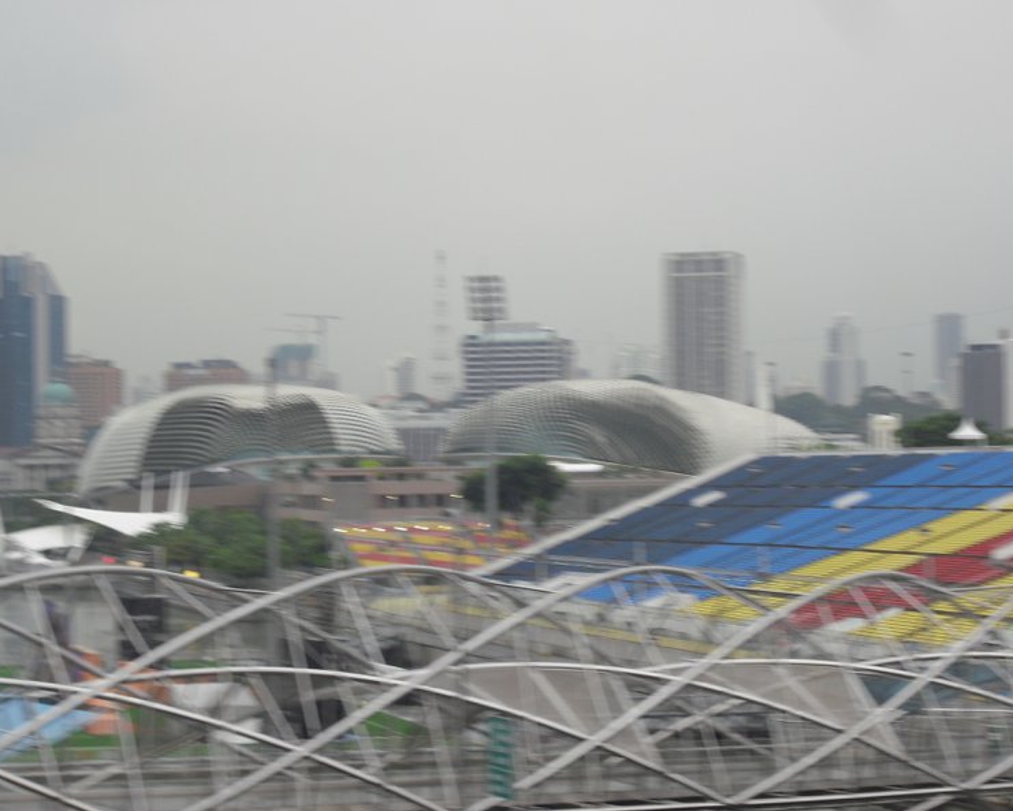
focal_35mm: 98
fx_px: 2939
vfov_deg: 15.7
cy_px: 406
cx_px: 492
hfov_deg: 19.6
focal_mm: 15.3
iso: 100
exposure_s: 1/100
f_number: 4.7
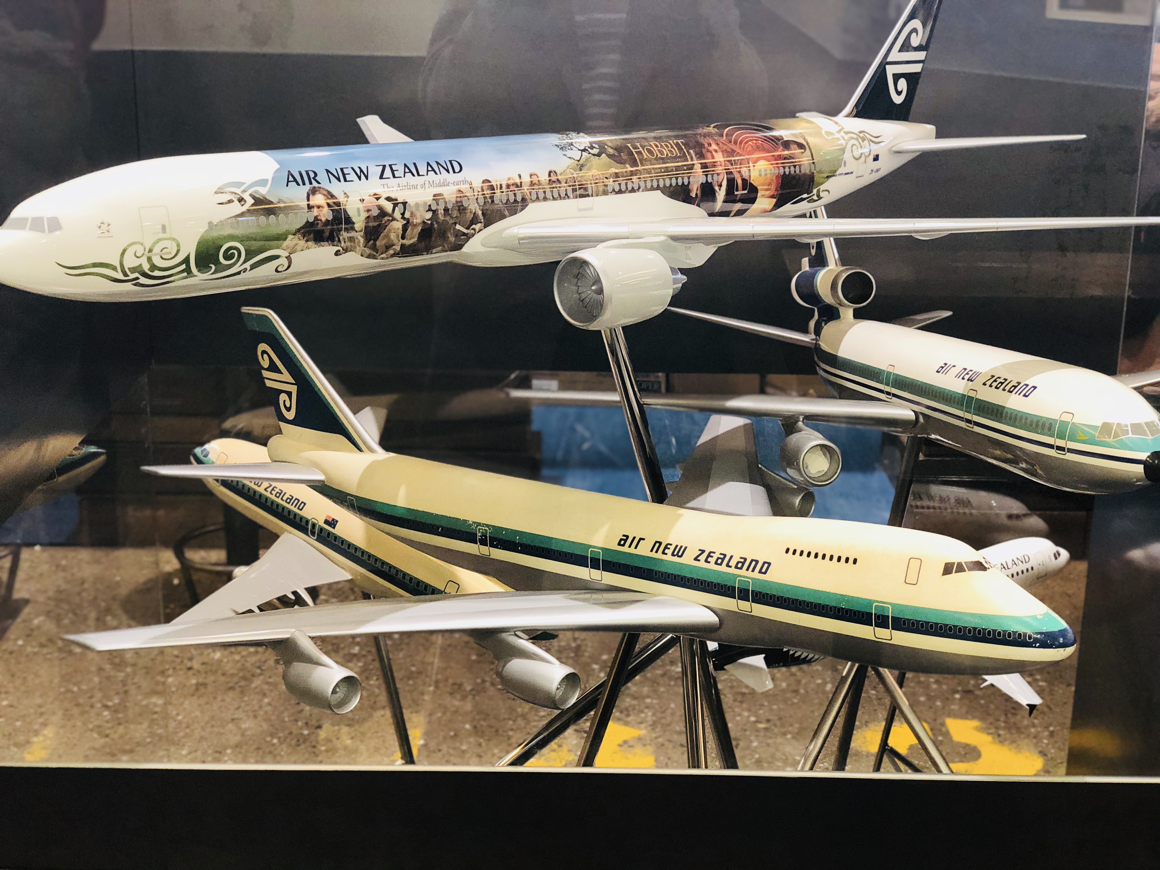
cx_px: 580
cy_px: 435
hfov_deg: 36.8
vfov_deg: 28.0
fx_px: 1743
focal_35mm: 52
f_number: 2.4
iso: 160
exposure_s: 1/25
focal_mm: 6
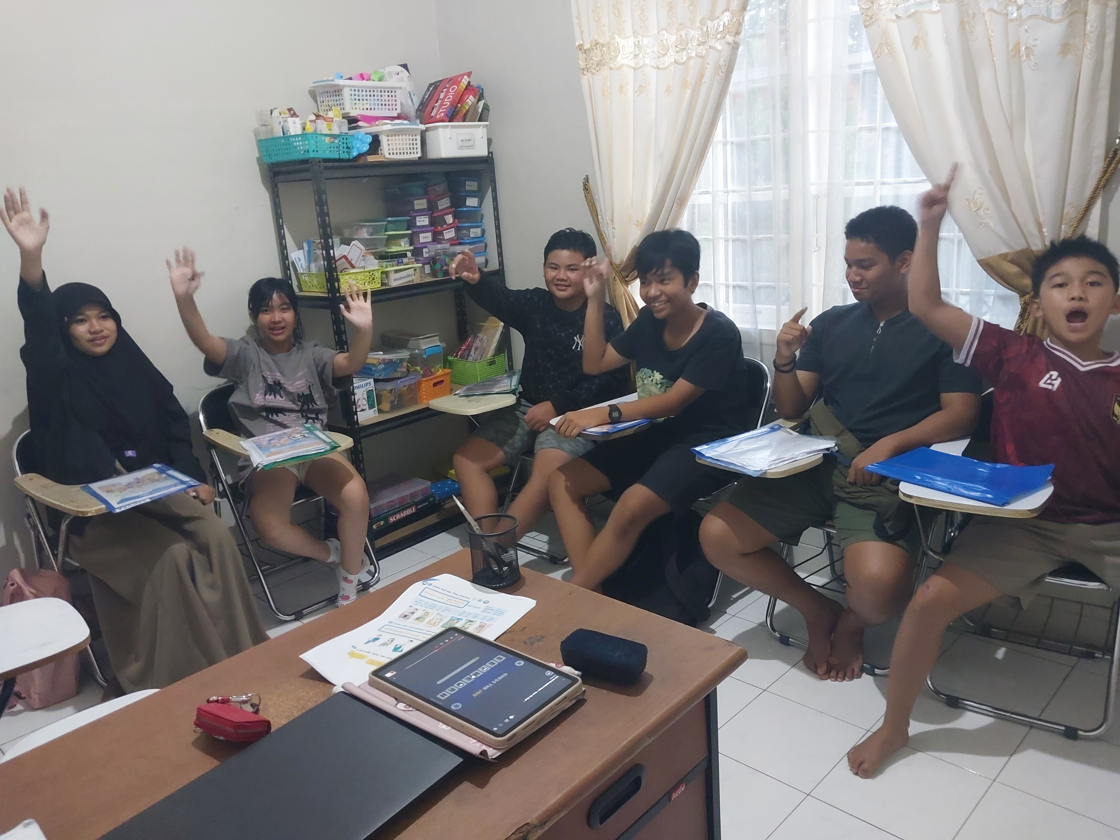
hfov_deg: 60.0
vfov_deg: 46.8
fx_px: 971
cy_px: 420
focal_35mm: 30
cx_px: 560
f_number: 1.8
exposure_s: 1/25
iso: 640
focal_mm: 4.6
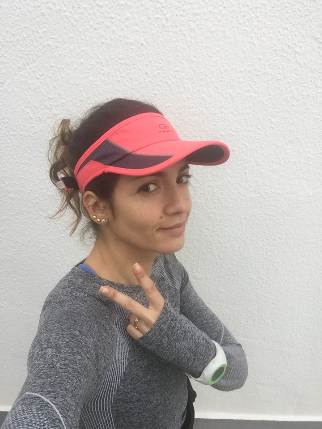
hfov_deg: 45.4
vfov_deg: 58.4
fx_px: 384
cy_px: 214
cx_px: 161
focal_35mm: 31
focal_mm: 2.65
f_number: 2.2
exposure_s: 1/481
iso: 32
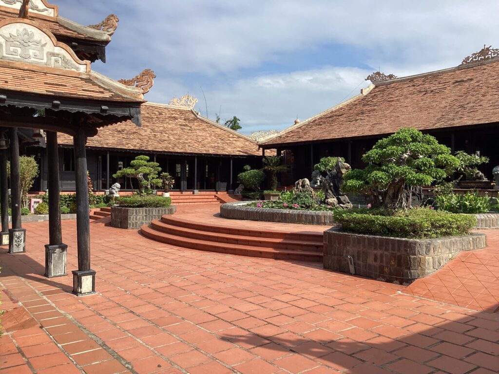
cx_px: 250
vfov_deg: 45.4
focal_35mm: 31
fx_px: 447
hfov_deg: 58.4
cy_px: 187
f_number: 2.4
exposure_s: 1/1431
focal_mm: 3.3
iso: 25
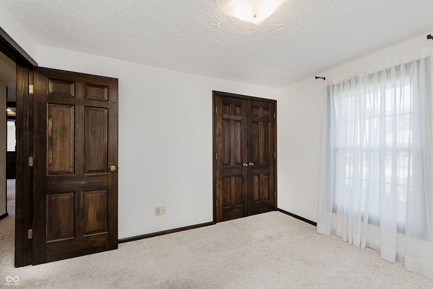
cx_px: 216
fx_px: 180
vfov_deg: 77.4
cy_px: 144
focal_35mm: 15
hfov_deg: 100.4
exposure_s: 1/60
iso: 320
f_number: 5.6
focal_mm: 15
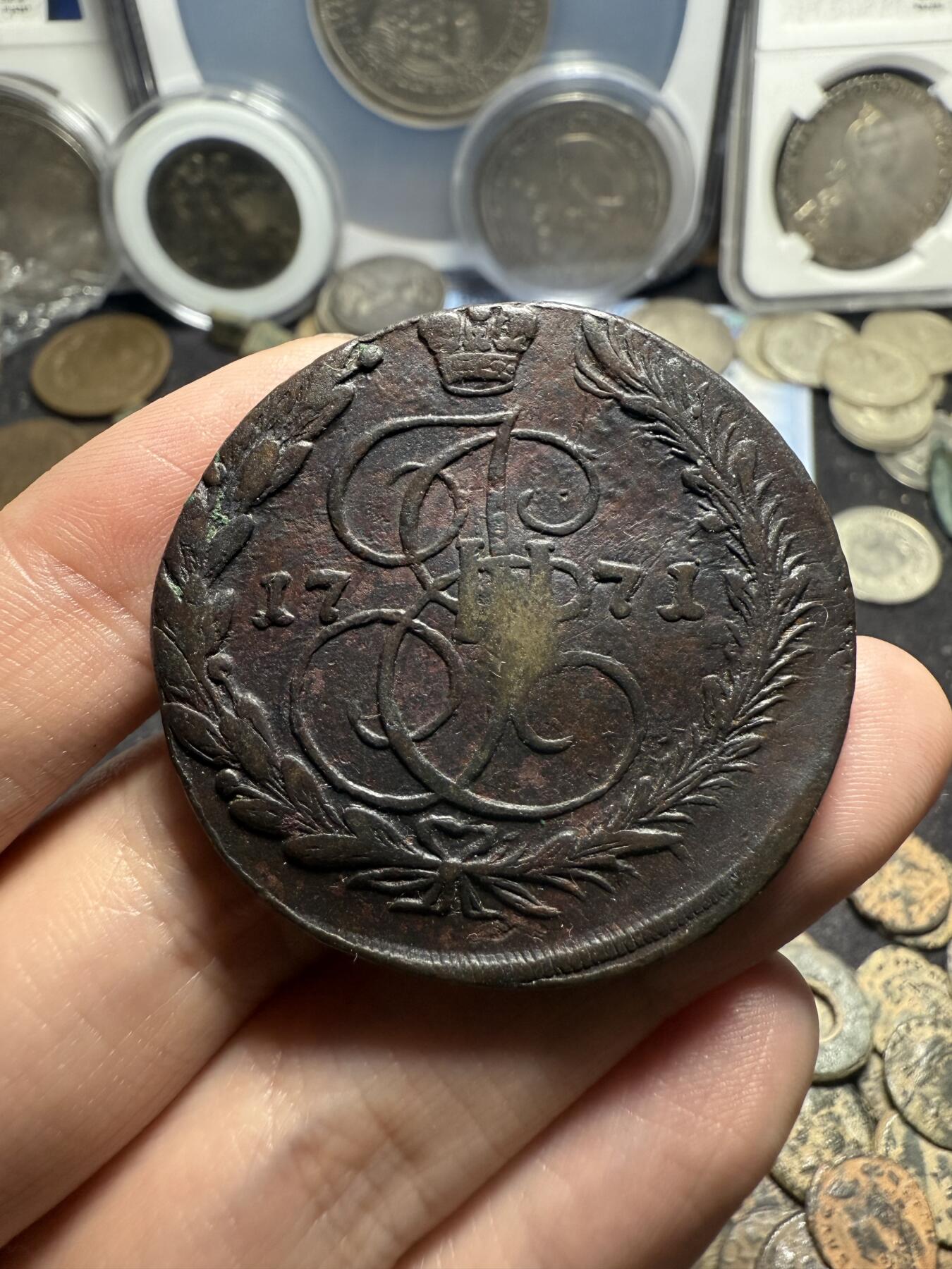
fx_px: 880
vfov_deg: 71.6
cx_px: 476
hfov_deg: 56.8
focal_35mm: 24
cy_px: 634
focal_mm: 2.22
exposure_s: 1/99
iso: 200
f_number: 2.2
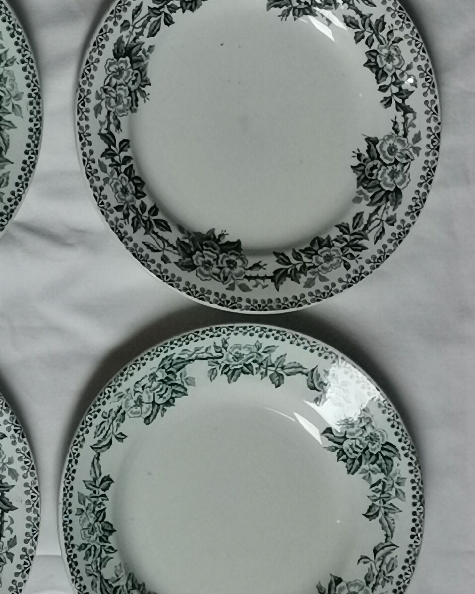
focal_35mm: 166
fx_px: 2918
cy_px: 536
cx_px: 118
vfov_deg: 11.5
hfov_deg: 9.3
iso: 160
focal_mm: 4.75
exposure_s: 1/120
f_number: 1.8
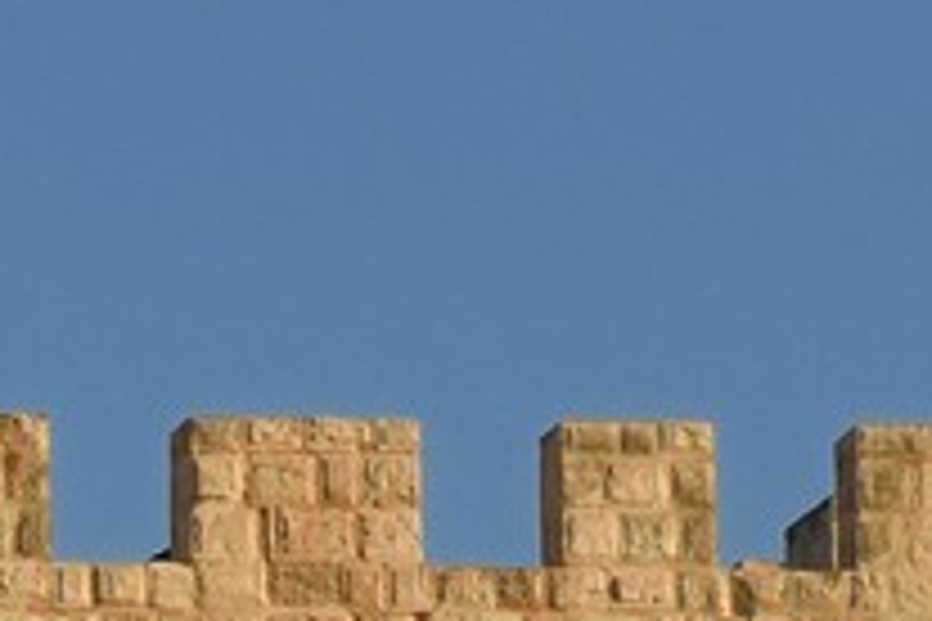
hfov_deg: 2.0
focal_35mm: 1007
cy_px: 1935
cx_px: -2157
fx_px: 26068
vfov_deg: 1.4
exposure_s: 1/320
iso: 400
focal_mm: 130
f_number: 13
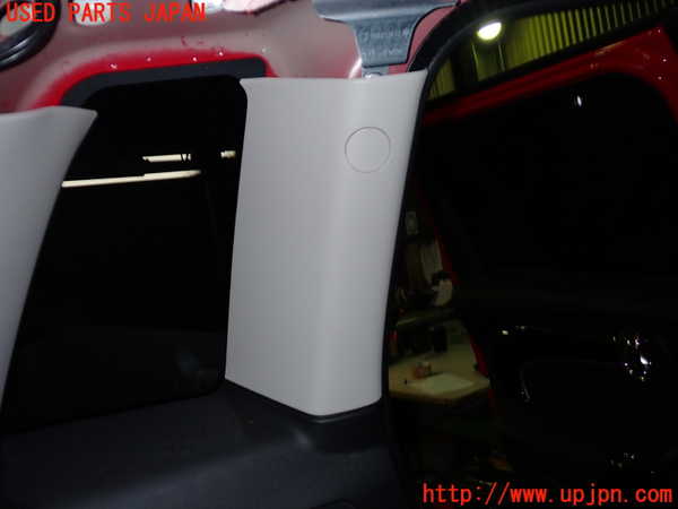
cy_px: 254
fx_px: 588
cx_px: 339
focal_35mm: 30
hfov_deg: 60.0
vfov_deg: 46.8
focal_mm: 5.4
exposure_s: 1/30
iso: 200
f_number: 6.3
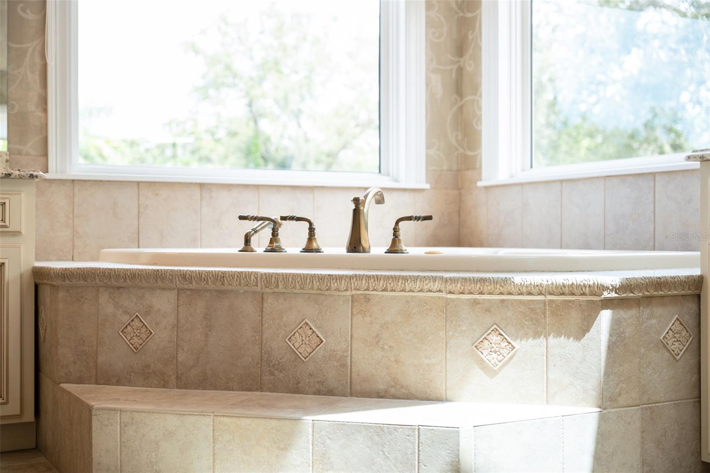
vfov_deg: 28.6
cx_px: 355
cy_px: 236
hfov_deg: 41.9
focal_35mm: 47
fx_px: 927
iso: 400
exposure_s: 1/400
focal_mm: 47
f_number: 2.8
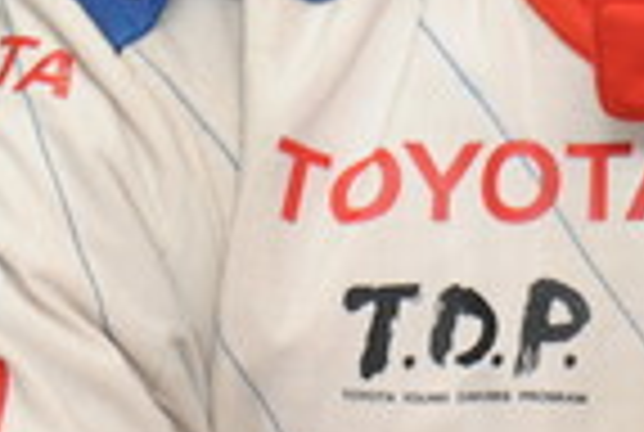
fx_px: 18016
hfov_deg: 2.0
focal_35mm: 1005
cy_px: -369
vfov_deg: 1.4
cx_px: 788
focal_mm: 200
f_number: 5.6
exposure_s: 1/250
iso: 800
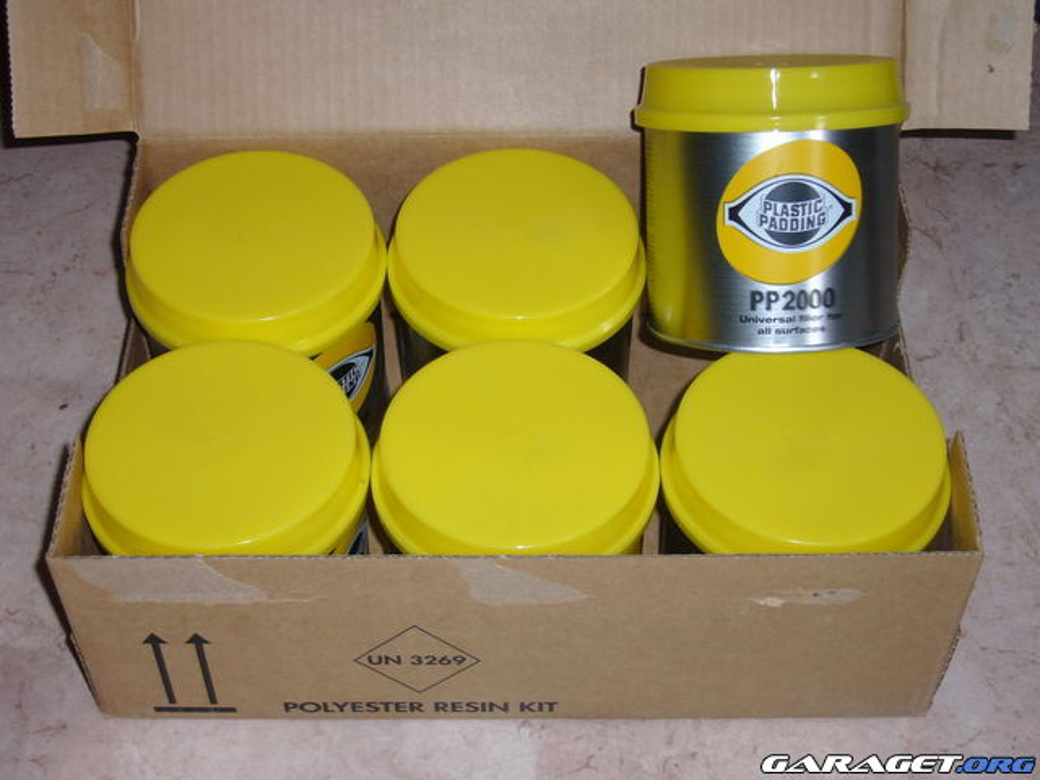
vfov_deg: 24.4
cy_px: 390
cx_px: 520
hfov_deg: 32.2
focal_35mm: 60
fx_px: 1803
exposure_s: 1/30
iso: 100
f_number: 3.6
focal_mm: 9.9
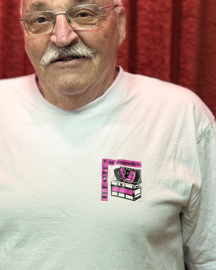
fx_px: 671
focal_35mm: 84
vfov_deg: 22.4
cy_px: 55
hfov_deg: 18.2
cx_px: 79
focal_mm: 6.76
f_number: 1.78
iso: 160
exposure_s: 1/50
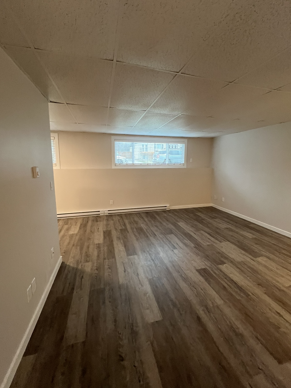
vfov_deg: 102.0
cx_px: 149
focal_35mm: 14
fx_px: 157
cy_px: 184
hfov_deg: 85.6
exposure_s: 1/60
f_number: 1.8
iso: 320
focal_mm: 1.57
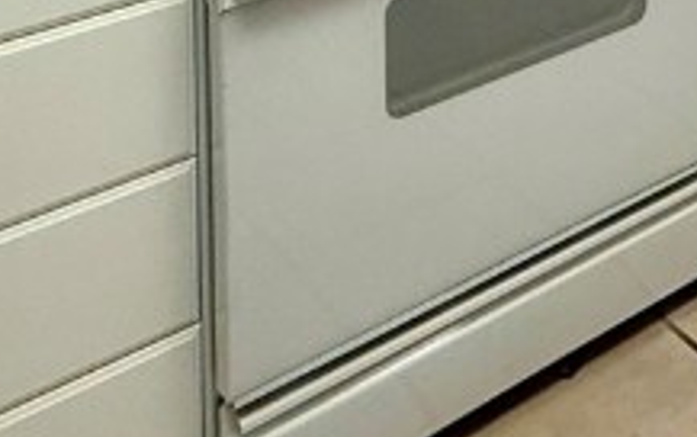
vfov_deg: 14.4
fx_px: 1331
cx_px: 925
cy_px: -514
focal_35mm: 70
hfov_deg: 25.1
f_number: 2.2
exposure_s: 1/120
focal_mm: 2.22
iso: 250
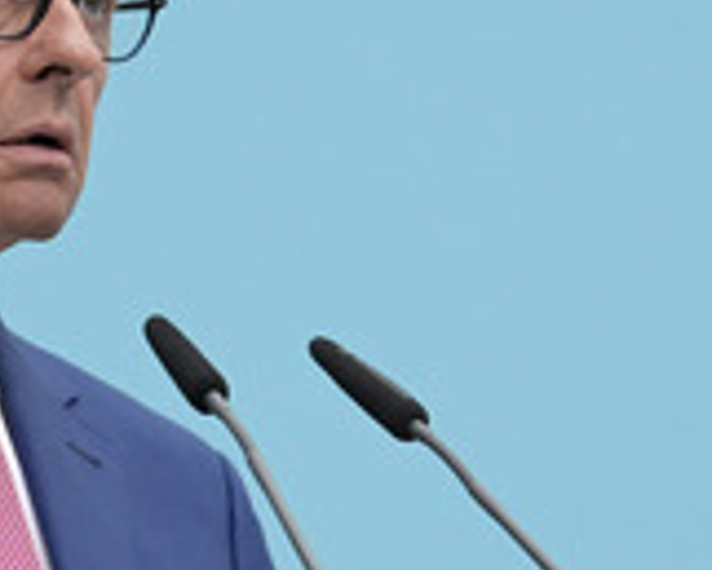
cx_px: 95
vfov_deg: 7.2
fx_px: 4533
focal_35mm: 215
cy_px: 353
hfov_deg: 9.0
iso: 5000
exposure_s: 1/640
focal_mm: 82
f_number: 5
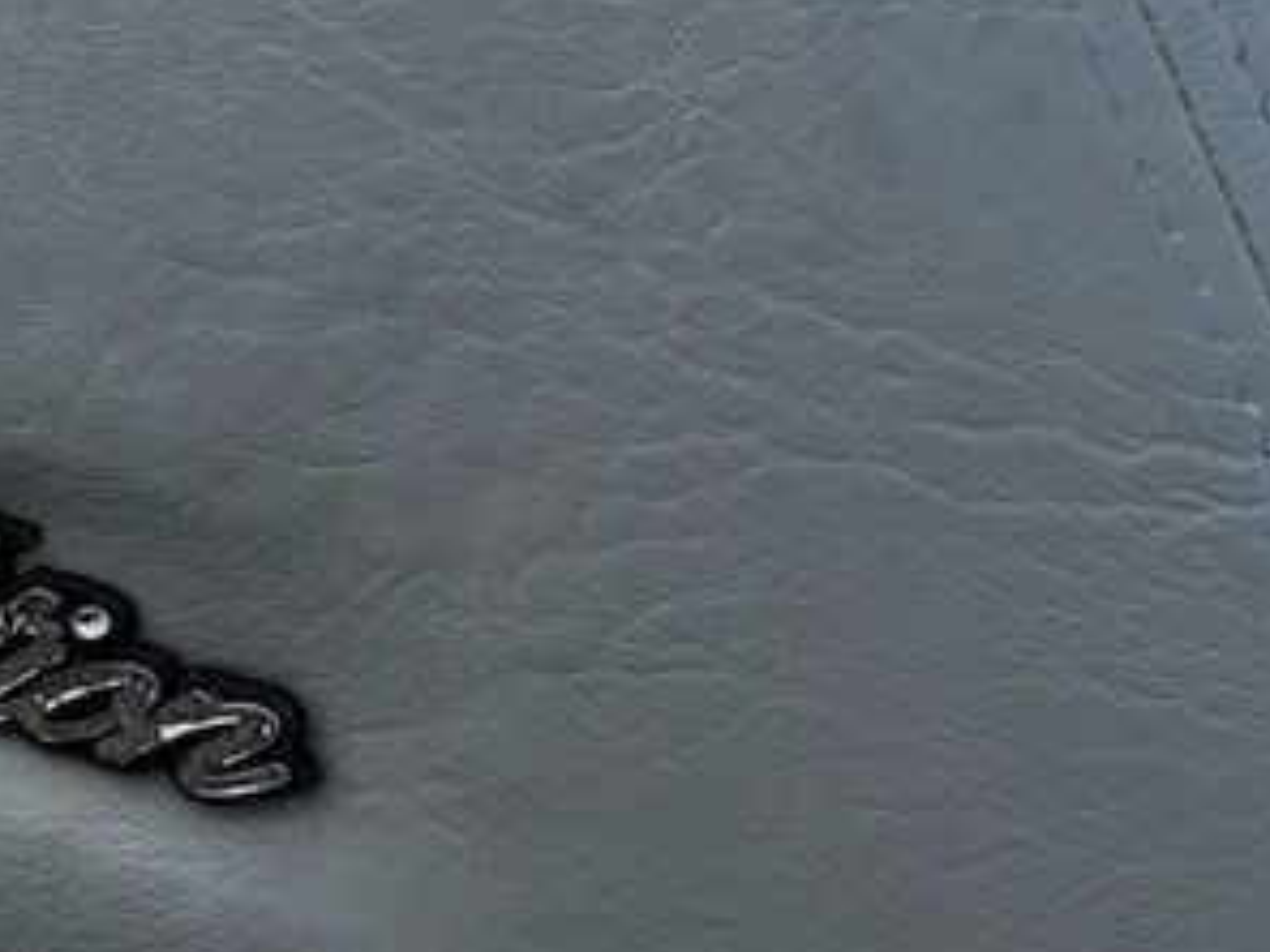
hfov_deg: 21.7
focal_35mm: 83
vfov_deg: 17.5
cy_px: 90
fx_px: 3045
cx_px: -292
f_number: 1.78
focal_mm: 6.76
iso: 80
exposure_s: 1/2703
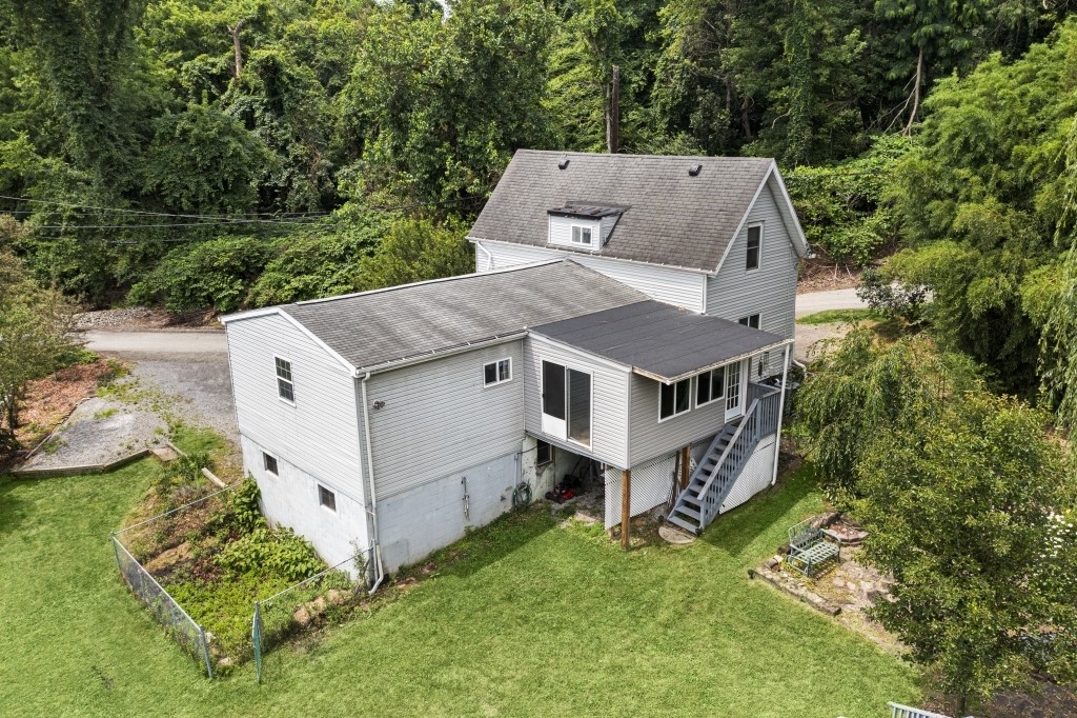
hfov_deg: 65.5
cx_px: 538
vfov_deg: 46.4
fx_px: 837
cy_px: 359
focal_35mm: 28
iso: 100
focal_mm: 10.26
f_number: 5
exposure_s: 1/240
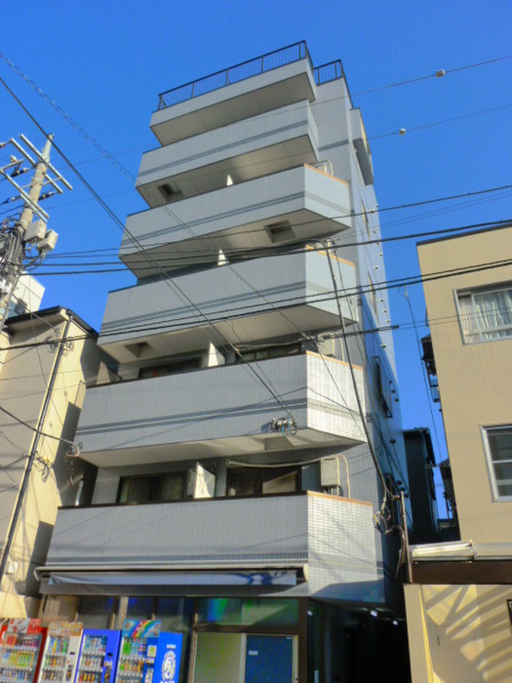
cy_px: 342
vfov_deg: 69.4
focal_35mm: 25
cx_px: 256
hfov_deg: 54.9
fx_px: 493
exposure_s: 1/800
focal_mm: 4.5
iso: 400
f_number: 3.3
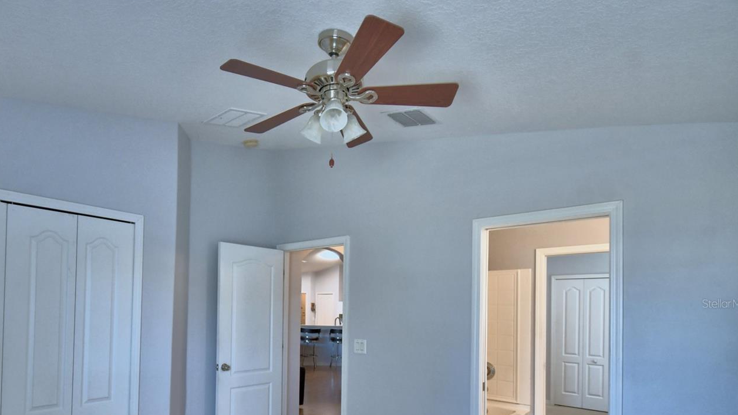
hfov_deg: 85.2
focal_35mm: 20
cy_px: 303
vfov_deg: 53.7
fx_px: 391
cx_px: 285
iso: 400
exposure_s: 1/50
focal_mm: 10
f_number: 4.5
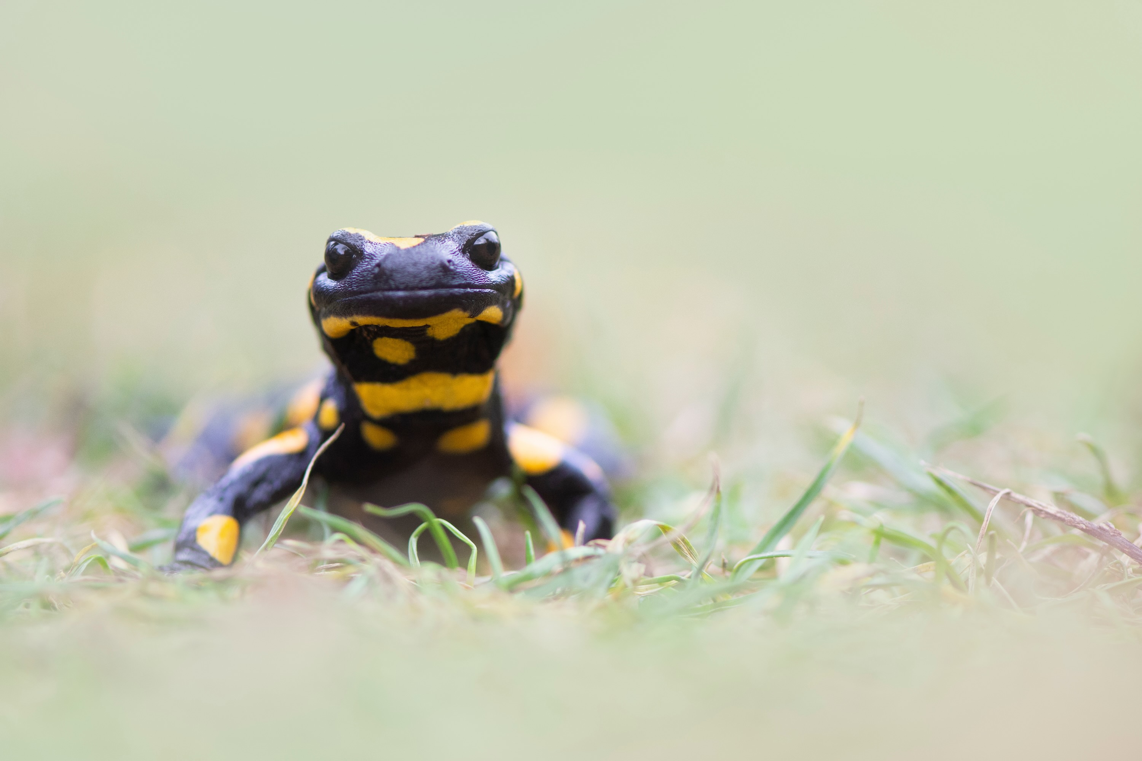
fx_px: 4996
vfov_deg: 8.7
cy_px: 380
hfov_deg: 13.0
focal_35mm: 158
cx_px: 571
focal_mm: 105
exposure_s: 1/320
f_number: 3.5
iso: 1000
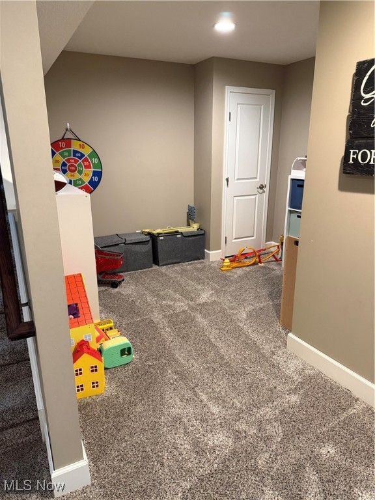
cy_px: 250
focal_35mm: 24
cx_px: 188
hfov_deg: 56.8
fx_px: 347
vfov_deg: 71.6
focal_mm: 6.76
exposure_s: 1/60
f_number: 1.78
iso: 500
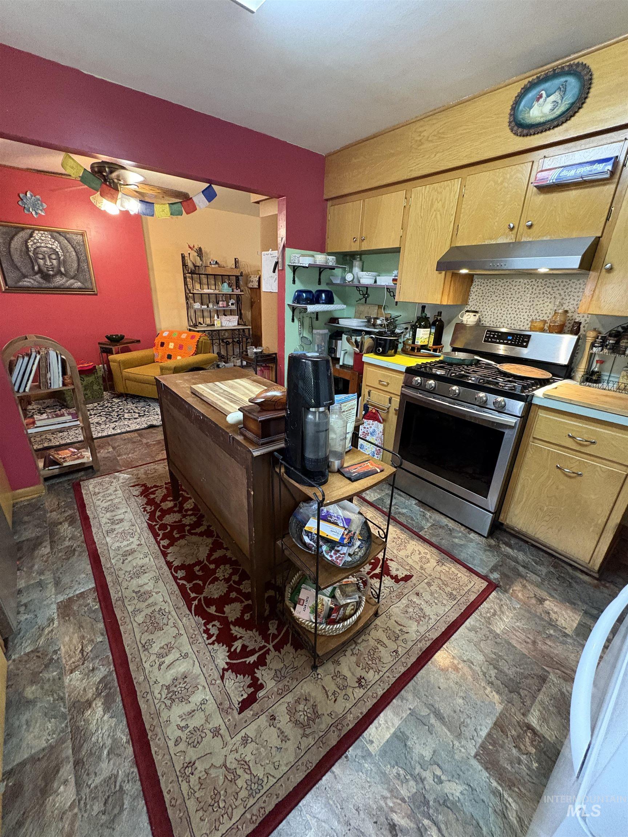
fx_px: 339
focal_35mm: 14
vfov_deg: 102.1
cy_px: 418
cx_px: 314
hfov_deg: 85.7
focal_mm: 2.22
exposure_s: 1/60
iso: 800
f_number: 2.2
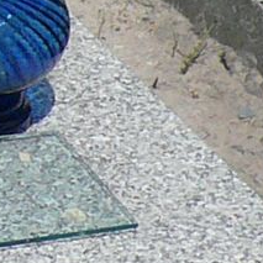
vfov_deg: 6.7
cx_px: -161
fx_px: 2243
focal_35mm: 261
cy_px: 39
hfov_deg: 6.6
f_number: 8
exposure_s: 1/400
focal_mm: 4.6
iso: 100
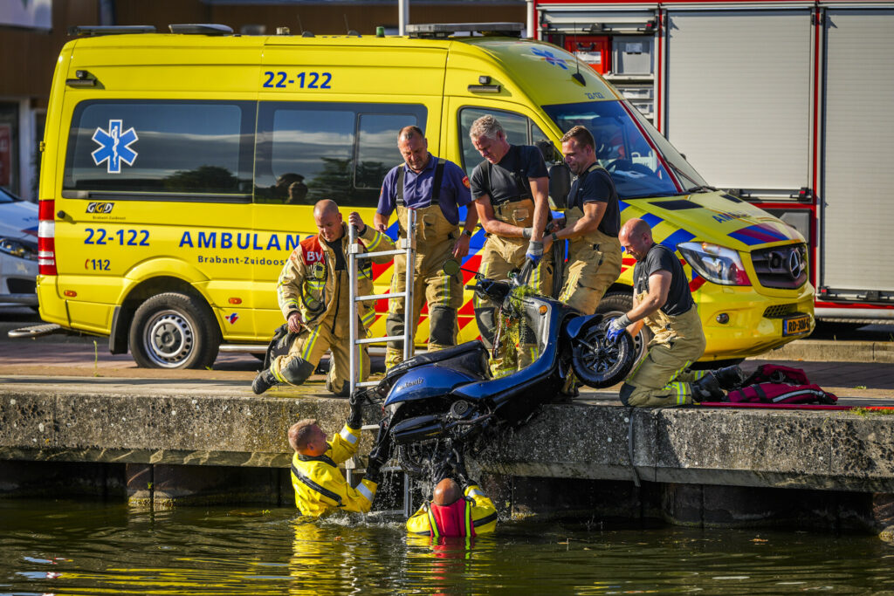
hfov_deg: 12.8
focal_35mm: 160
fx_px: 3974
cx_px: 447
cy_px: 298
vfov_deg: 8.6
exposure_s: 1/1250
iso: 100
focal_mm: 160
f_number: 3.2
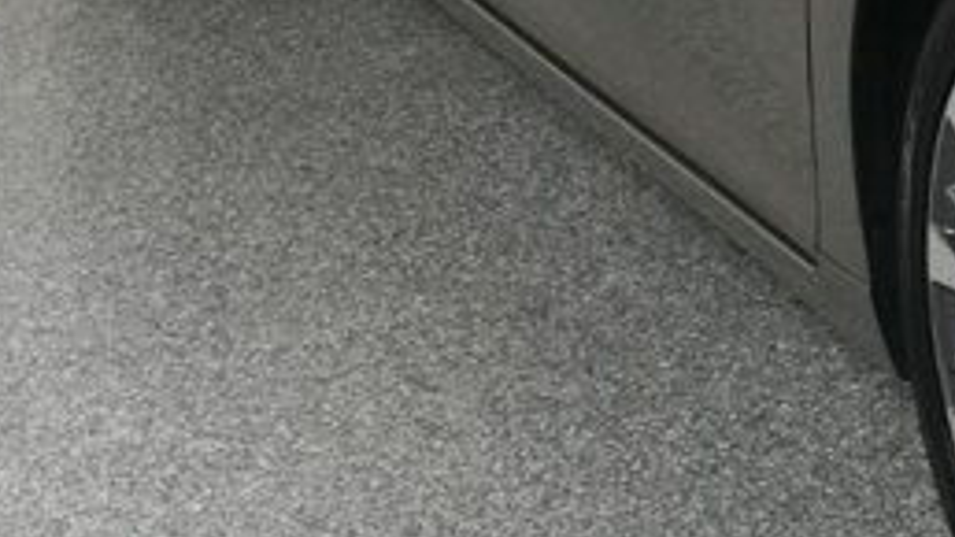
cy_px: -167
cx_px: 1603
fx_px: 4203
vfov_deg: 7.2
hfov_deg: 12.1
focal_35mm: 166
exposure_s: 1/160
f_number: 11
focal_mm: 27
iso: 100
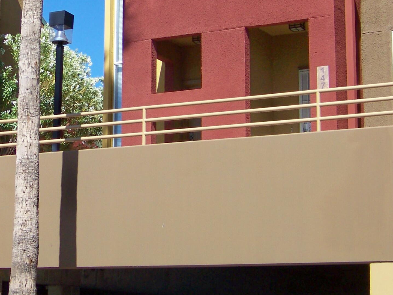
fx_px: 1158
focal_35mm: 102
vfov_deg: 14.5
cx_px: 74
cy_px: 103
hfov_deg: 19.1
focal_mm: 7.6
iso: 64
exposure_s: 1/800
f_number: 2.8
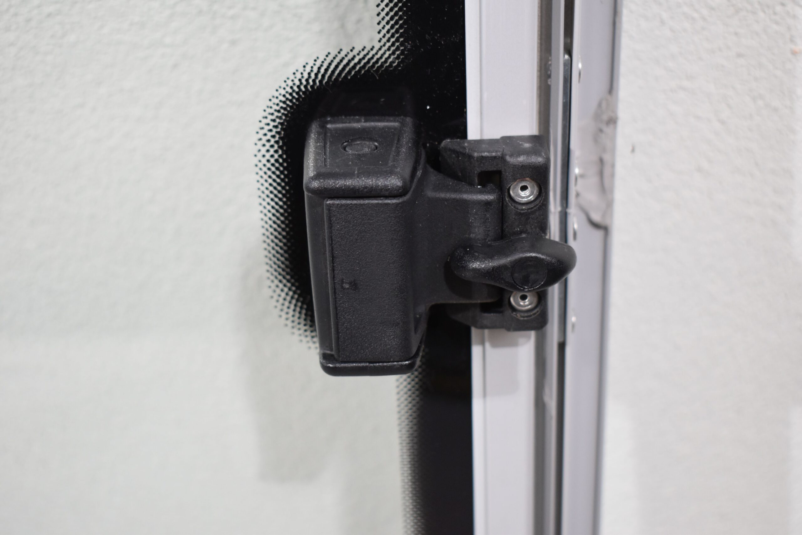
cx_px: 401
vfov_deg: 25.8
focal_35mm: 52
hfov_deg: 37.8
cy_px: 268
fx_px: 1170
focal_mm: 35
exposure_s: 1/125
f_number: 4.5
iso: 1000
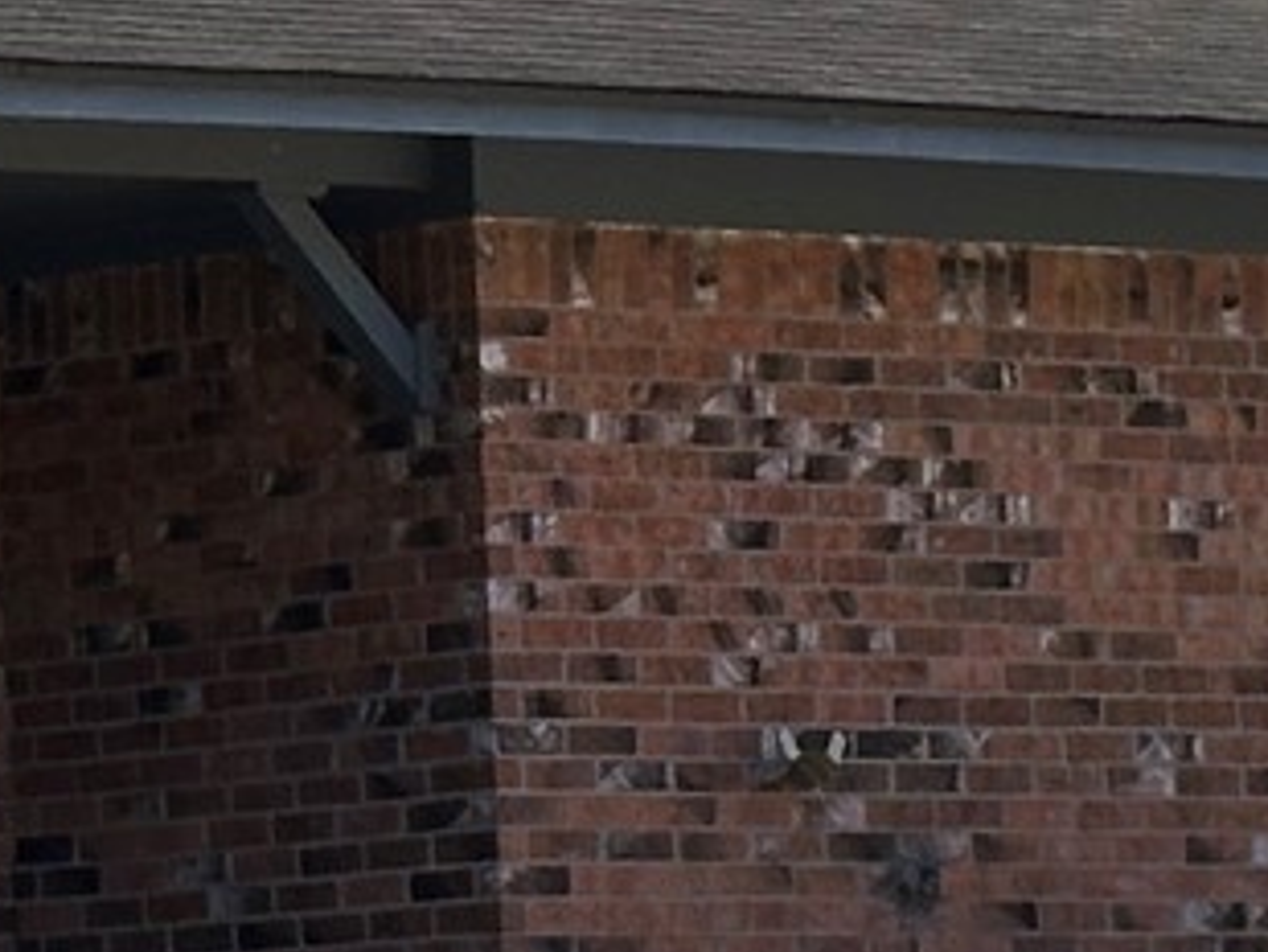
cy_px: -361
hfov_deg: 6.2
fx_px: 11653
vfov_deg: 4.7
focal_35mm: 318
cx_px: 4
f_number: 1.78
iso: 64
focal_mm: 6.86
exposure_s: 1/1992
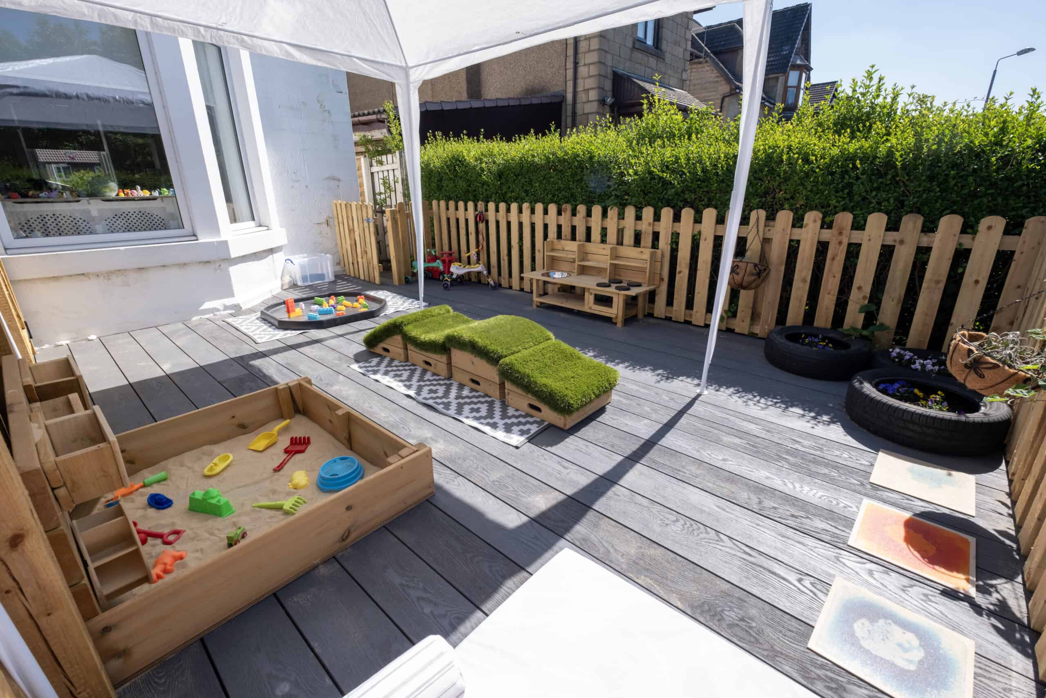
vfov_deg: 77.3
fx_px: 436
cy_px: 349
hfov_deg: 100.4
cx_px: 523
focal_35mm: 15
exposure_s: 1/160
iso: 125
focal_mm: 10
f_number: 7.1
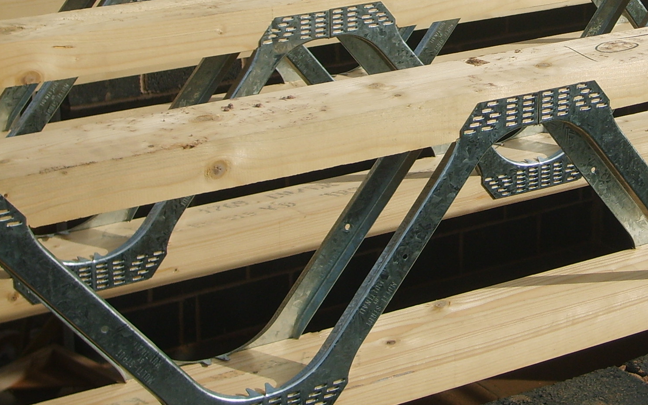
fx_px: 1695
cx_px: 561
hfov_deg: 21.2
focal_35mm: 96
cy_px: 53
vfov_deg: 13.5
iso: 50
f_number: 8.4
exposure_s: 1/180
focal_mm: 8.7
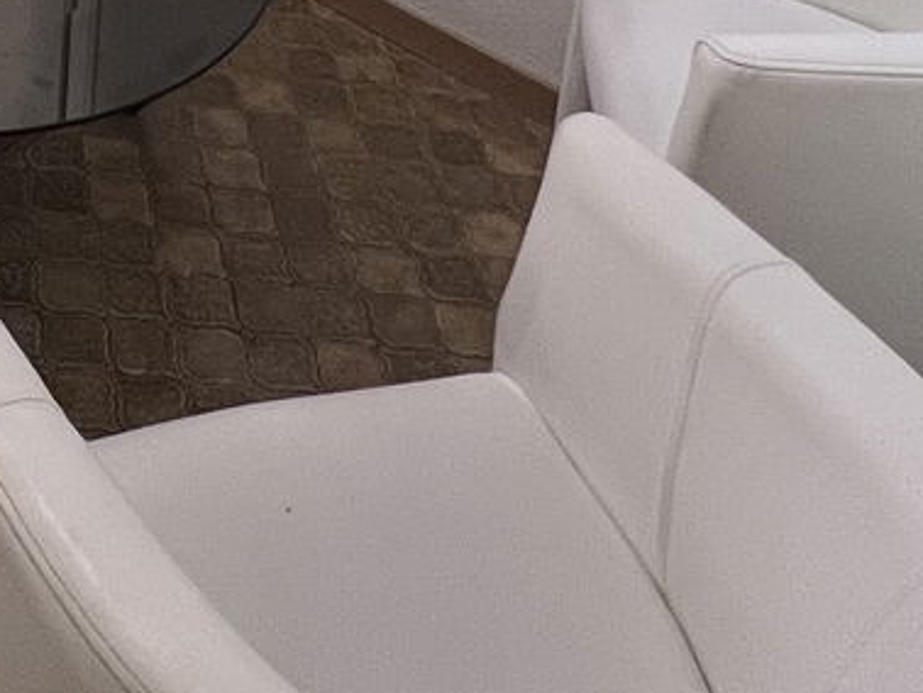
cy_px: -695
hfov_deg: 30.3
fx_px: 1467
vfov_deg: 18.1
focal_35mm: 55
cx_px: -151
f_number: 1.8
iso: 200
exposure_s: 1/50
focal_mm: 1.57
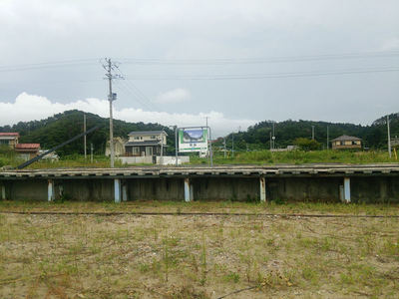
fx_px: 346
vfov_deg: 46.8
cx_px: 200
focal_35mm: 30
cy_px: 150
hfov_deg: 60.0
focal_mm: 4.06
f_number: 1.94
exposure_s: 1/293
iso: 40
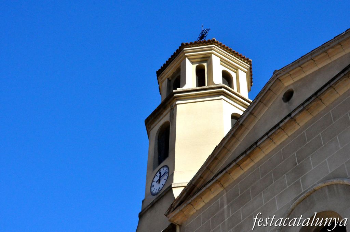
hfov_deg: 33.4
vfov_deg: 22.6
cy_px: 116
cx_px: 175
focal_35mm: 60
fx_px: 583
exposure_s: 1/800
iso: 2000
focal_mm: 40
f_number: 14
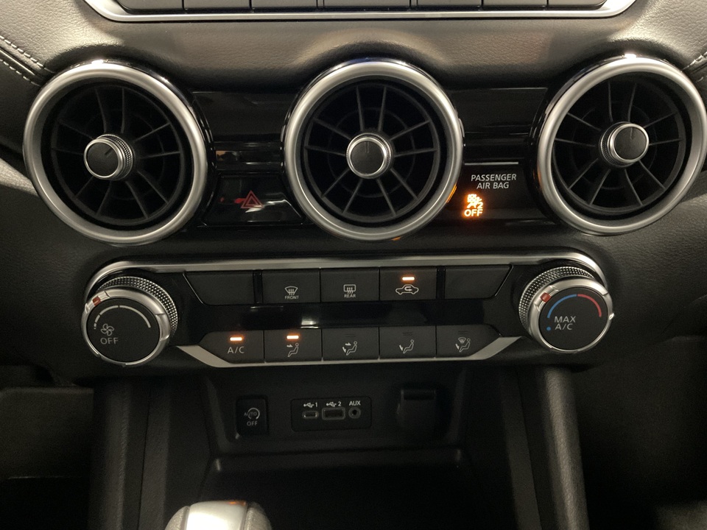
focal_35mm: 29
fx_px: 592
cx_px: 354
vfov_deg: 48.2
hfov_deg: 61.7
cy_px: 265
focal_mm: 3
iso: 800
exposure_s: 1/15
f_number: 1.8
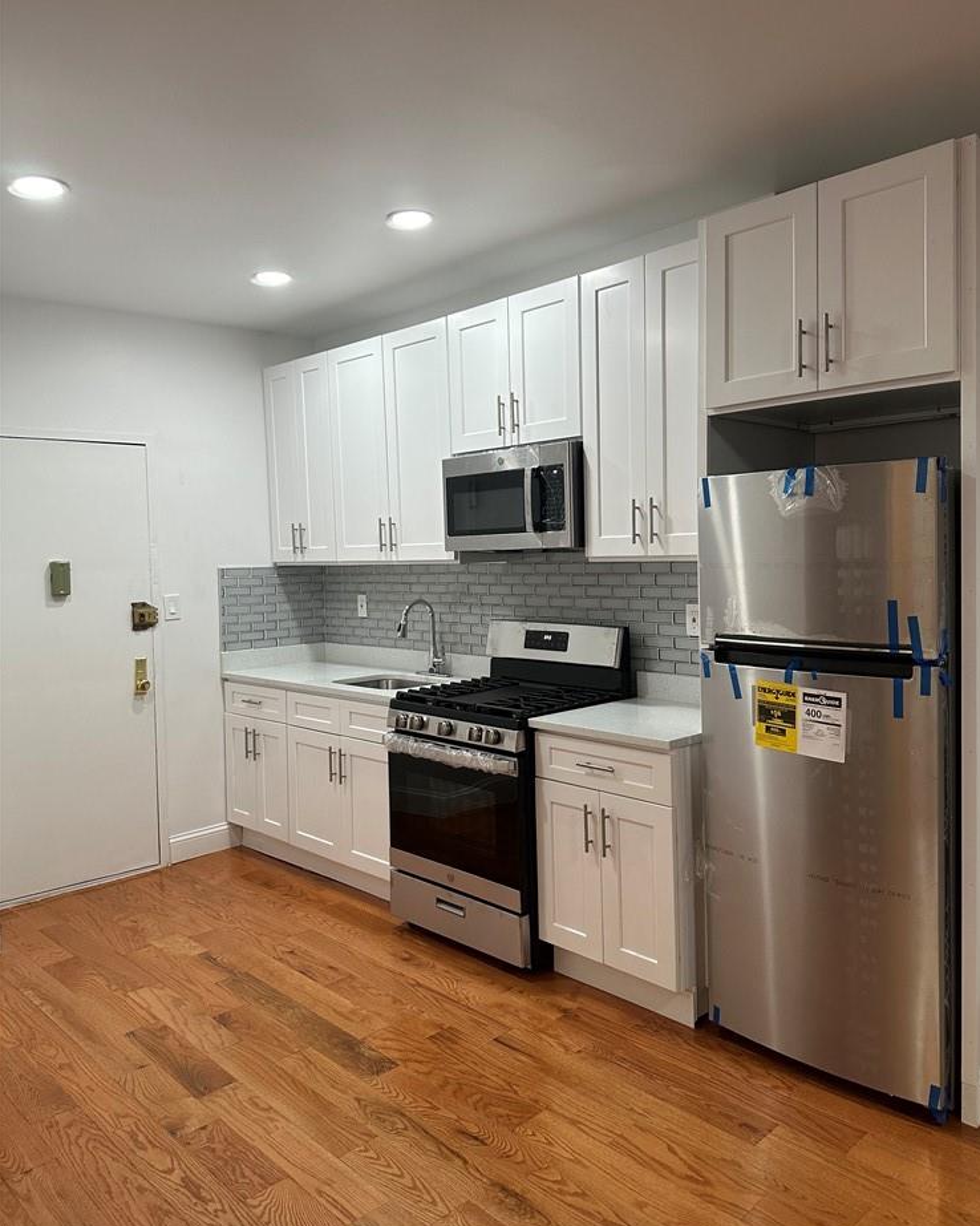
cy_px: 584
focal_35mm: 26
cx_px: 509
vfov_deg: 66.0
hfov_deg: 54.9
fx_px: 943
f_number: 1.78
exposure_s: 1/120
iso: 200
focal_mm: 6.86
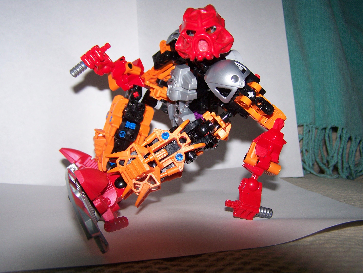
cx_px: 182
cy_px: 136
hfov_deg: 48.9
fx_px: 399
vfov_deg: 37.8
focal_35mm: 38
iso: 80
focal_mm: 6.3
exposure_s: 1/60
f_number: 2.8
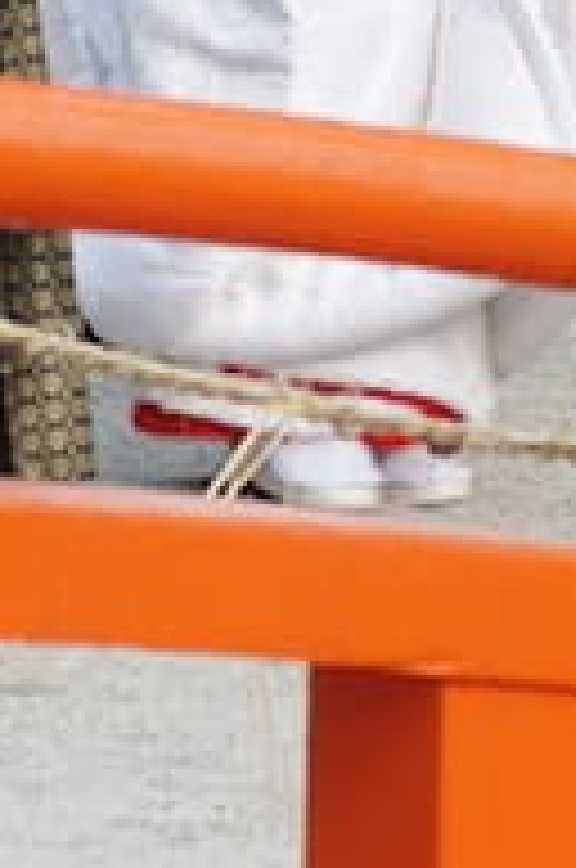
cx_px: 171
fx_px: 5612
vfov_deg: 8.7
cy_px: -364
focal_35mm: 233
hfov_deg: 5.9
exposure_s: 1/80
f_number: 5.6
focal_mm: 50
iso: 200
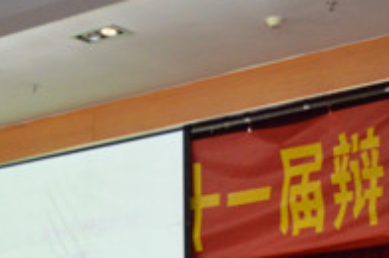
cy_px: 373
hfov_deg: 14.0
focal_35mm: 146
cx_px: 58
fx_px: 1575
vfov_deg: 9.1
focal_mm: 28
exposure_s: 1/60
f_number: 4.5
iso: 2500
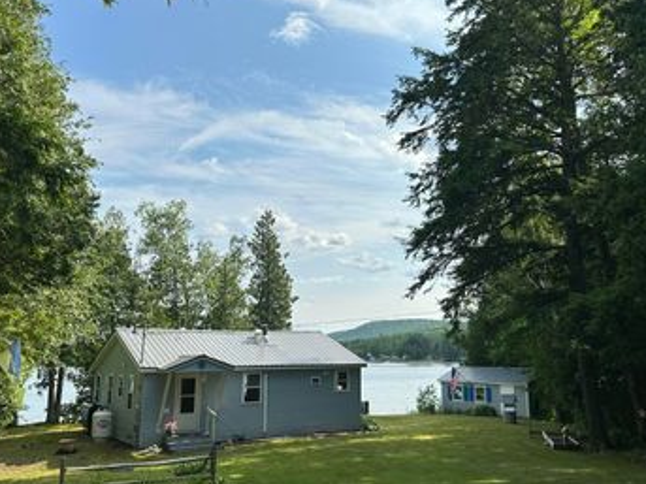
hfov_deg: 52.5
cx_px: 363
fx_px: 653
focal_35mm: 35
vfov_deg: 40.7
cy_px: 250
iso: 80
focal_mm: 6.86
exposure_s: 1/5525
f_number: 1.78
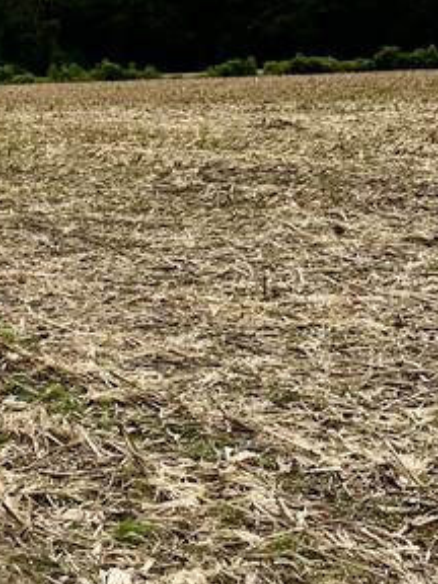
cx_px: -174
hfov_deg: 17.0
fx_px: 1350
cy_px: 142
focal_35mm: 80
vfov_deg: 24.1
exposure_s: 1/9709
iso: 80
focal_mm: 6.86
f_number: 1.78
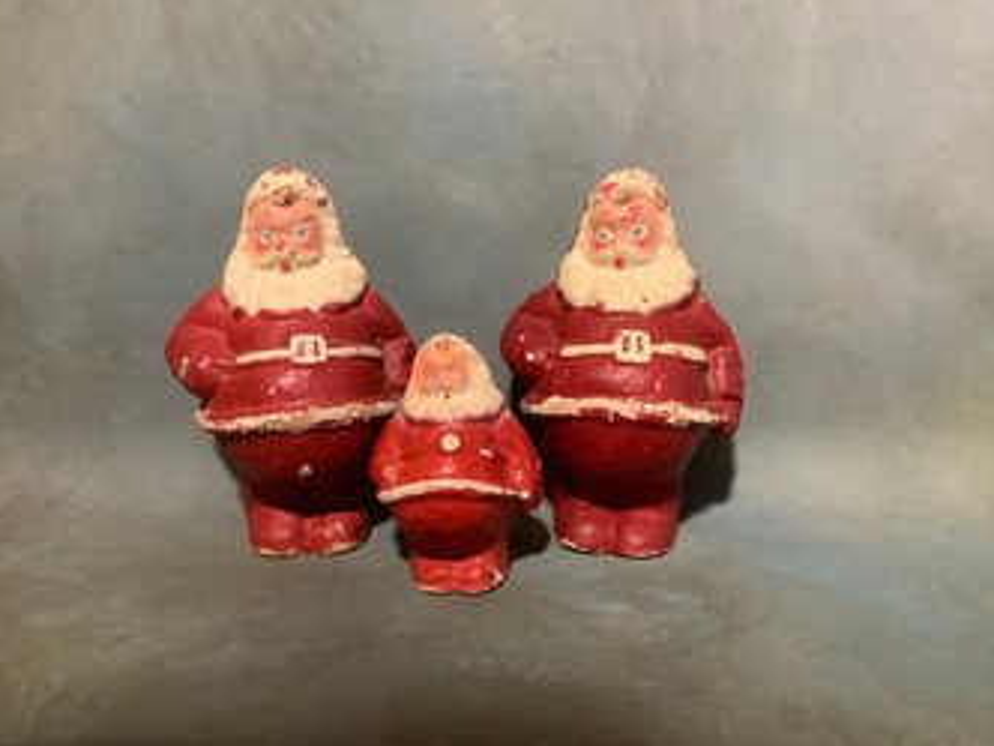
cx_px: 487
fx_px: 919
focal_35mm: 32
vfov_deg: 44.2
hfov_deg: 56.8
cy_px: 376
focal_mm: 3.3
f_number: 2.4
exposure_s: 1/40
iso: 400
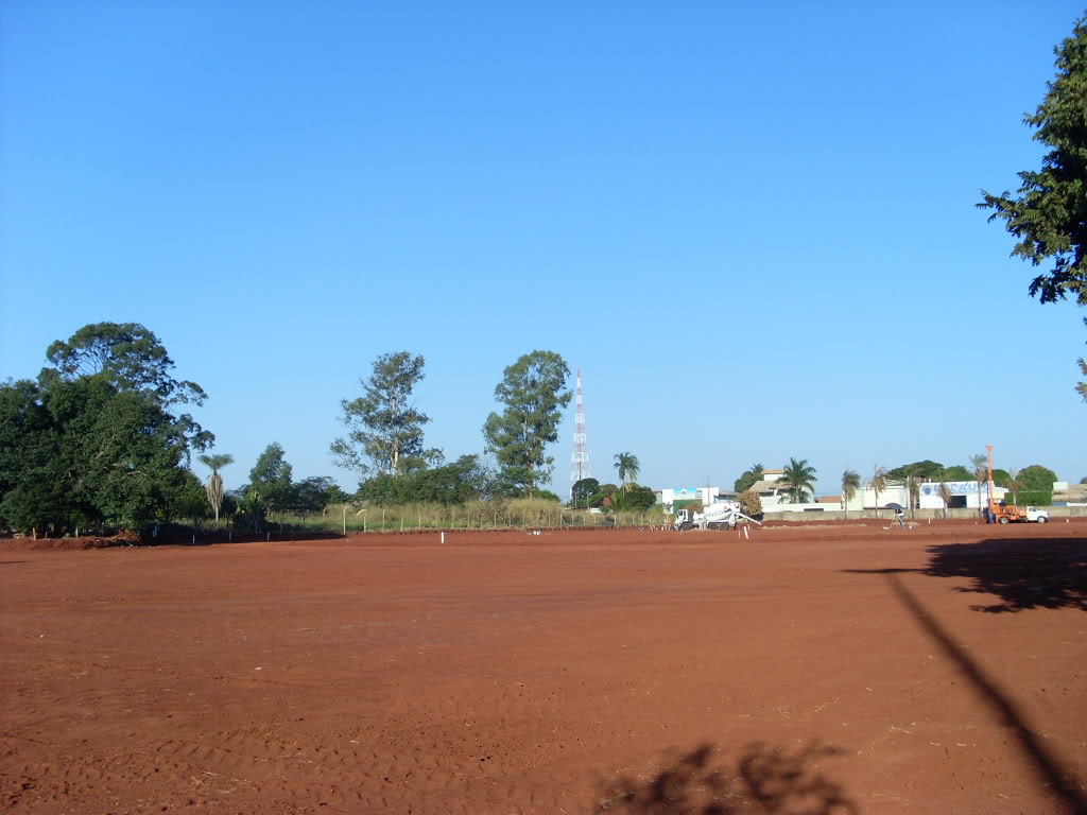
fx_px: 1193
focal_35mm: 38
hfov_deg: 49.0
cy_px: 408
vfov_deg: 37.7
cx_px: 544
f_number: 7.7
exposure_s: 1/250
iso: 80
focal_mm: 6.3
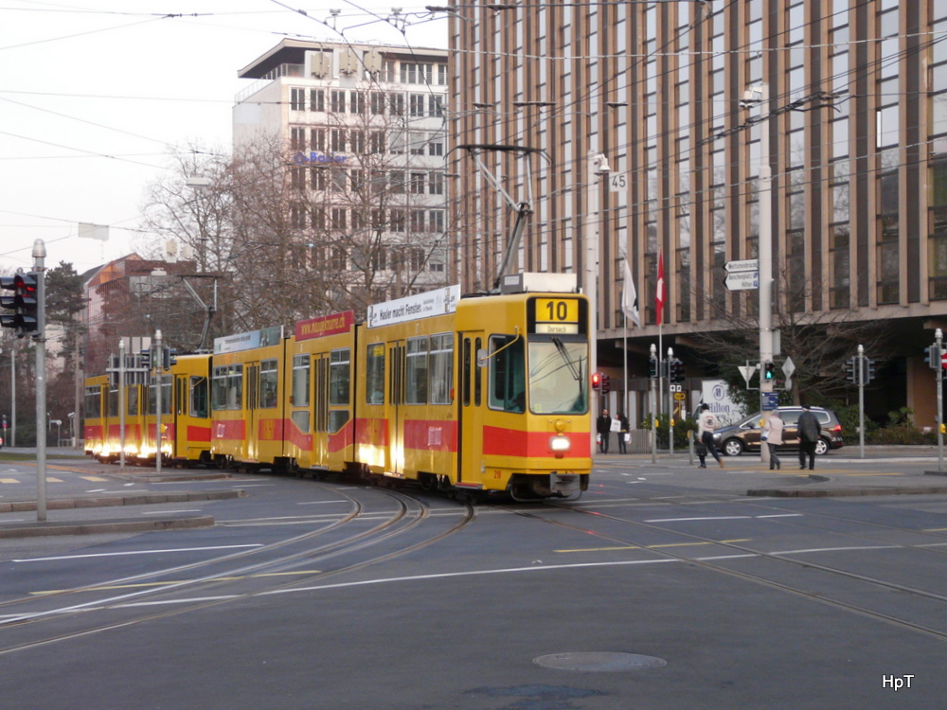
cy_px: 355
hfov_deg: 29.4
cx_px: 474
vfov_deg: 22.3
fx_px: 1806
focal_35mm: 66
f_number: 3.2
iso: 200
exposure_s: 1/40
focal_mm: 10.8
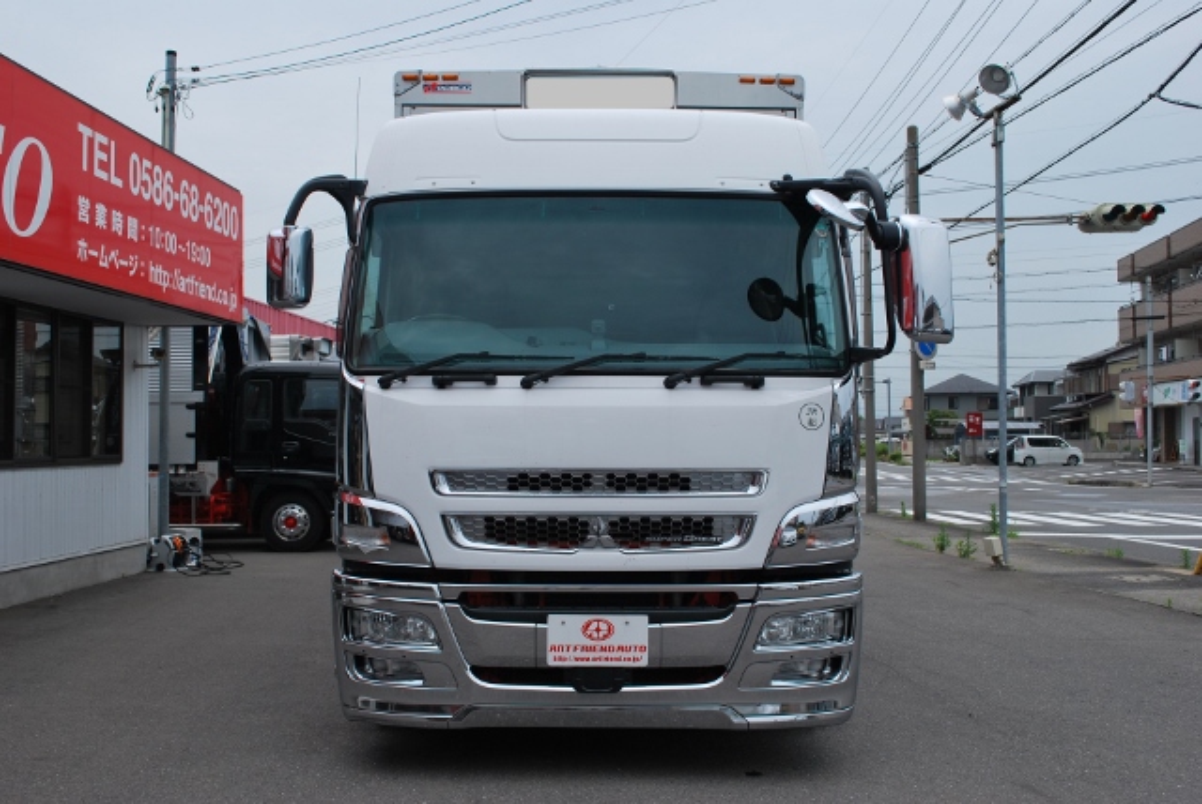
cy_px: 402
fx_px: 1203
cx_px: 601
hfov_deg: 53.1
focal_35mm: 36
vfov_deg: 36.9
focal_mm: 24
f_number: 7.1
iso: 100
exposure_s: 1/200
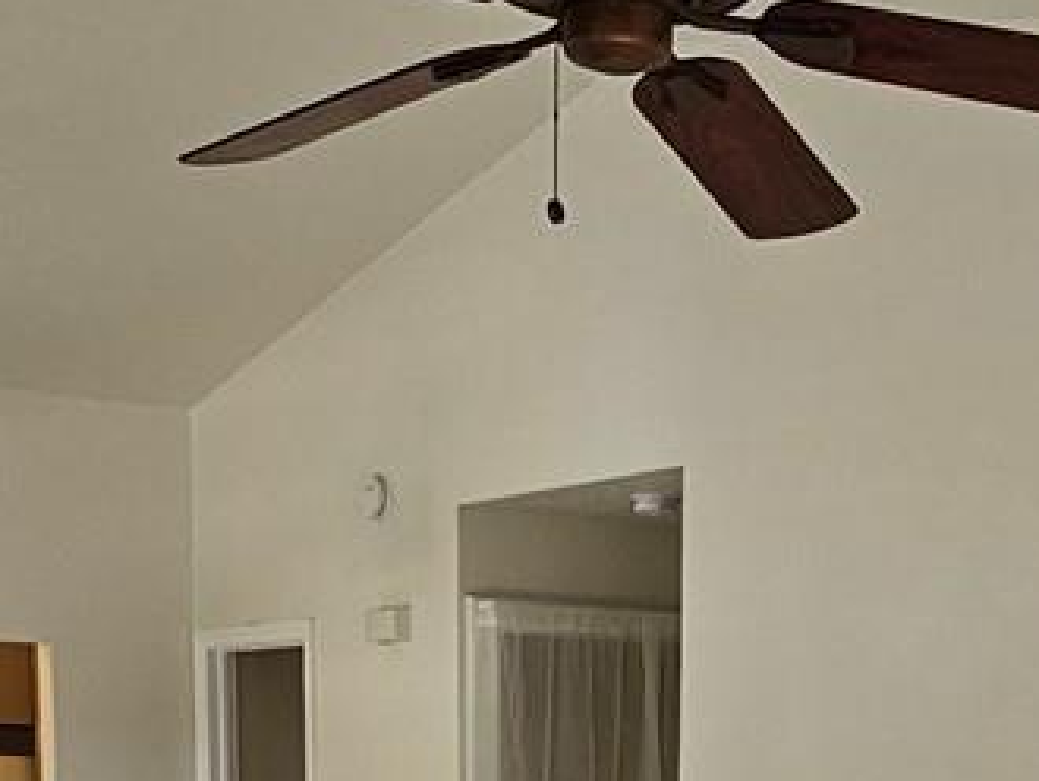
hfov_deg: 30.4
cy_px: 1121
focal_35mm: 63
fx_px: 1892
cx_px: 730
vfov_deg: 20.5
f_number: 2.2
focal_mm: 2.2
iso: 64
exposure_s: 1/120
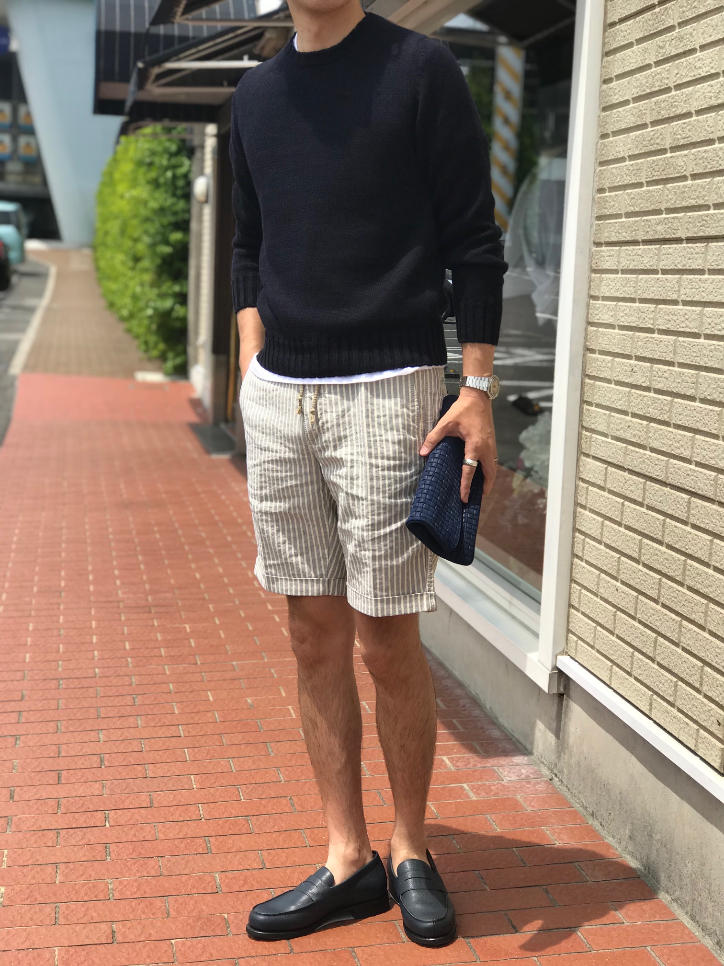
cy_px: 483
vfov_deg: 33.8
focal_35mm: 57
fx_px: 1590
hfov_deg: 25.7
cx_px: 362
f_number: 2.8
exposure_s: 1/921
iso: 20
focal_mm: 6.6
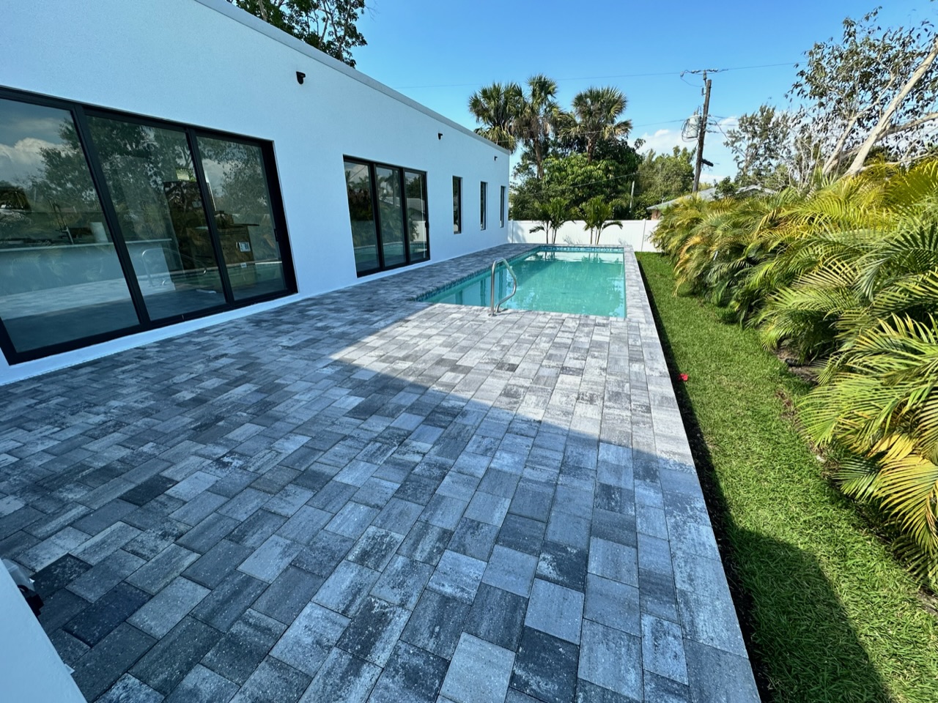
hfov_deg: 102.1
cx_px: 469
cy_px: 352
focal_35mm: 14
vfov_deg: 85.7
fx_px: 379
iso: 40
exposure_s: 1/1171
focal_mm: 2.22
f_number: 2.2
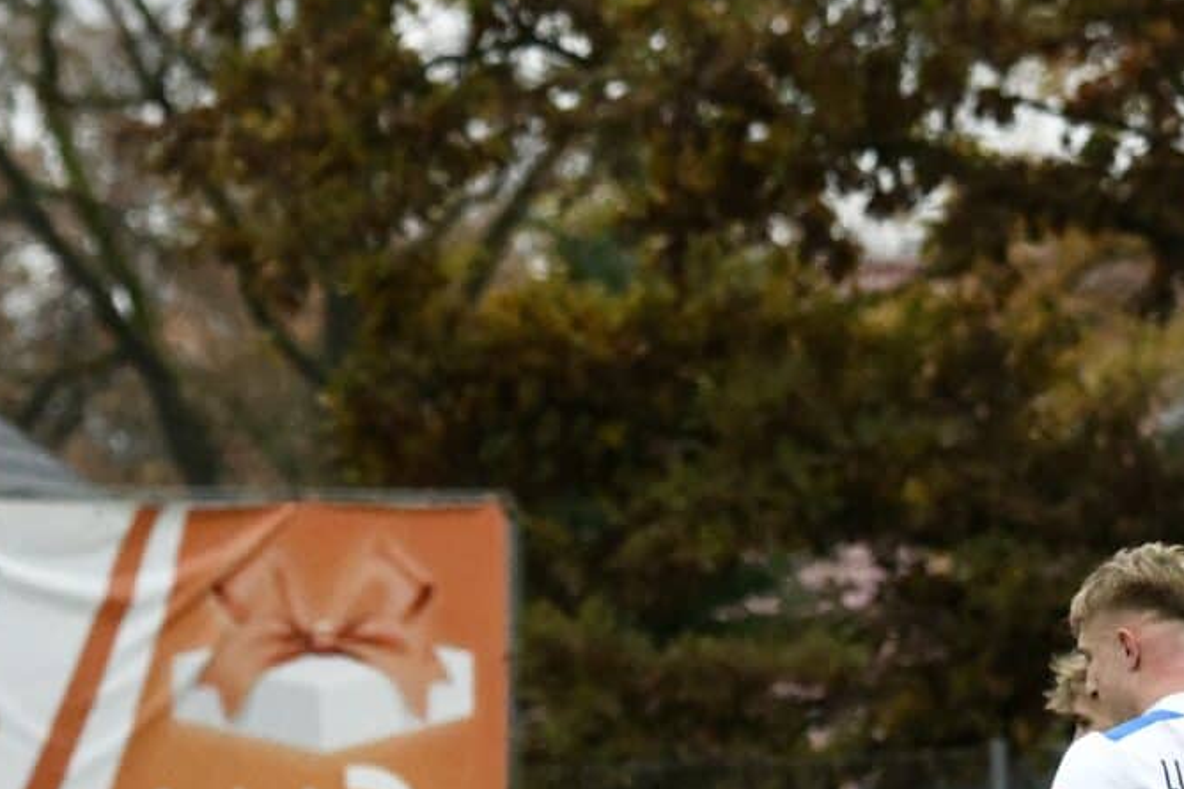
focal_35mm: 552
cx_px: 830
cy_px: 955
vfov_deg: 2.5
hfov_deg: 3.7
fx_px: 18149
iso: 8000
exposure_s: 1/1600
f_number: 5.3
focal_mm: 180
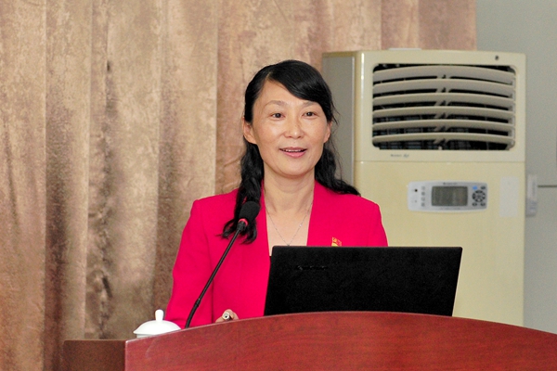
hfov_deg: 28.8
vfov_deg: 19.5
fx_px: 1083
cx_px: 278
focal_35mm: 70
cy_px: 186
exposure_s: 1/125
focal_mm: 70
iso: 800
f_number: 3.5
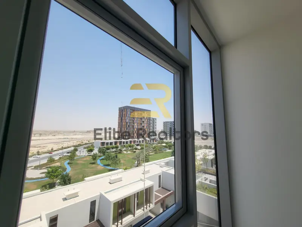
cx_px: 151
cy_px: 114
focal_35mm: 13
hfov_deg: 106.2
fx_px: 113
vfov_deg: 89.9
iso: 32
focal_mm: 1.74
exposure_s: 1/388
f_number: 2.2
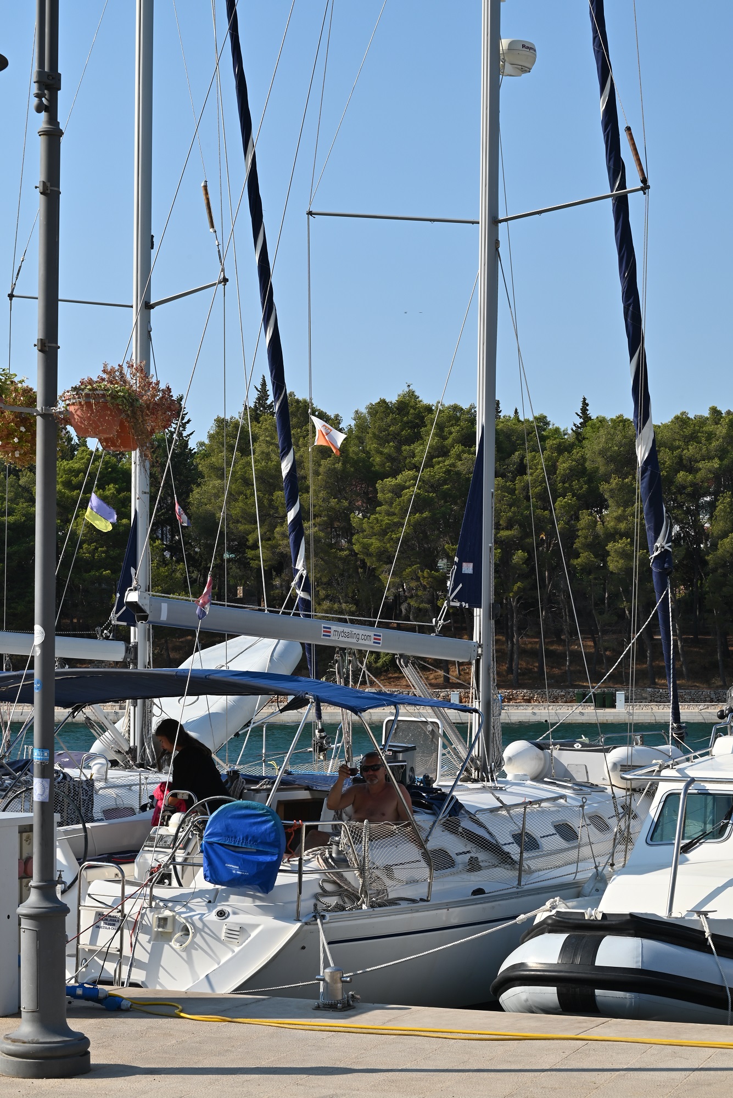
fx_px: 2136
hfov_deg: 19.5
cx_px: 366
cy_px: 549
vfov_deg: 28.8
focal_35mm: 70
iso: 100
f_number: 16
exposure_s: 1/100
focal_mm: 70
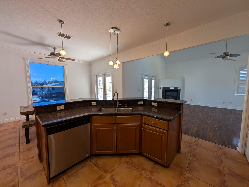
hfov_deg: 110.5
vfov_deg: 94.6
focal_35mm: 12
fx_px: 86
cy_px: 94
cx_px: 124
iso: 47
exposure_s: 1/164
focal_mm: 2.02
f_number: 1.7
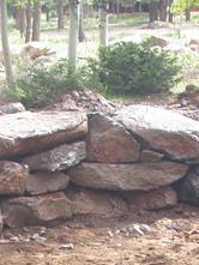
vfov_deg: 17.3
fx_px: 842
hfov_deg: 13.1
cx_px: 239
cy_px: 285
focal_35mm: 110
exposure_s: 1/100
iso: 80
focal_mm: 6.7
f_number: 3.5
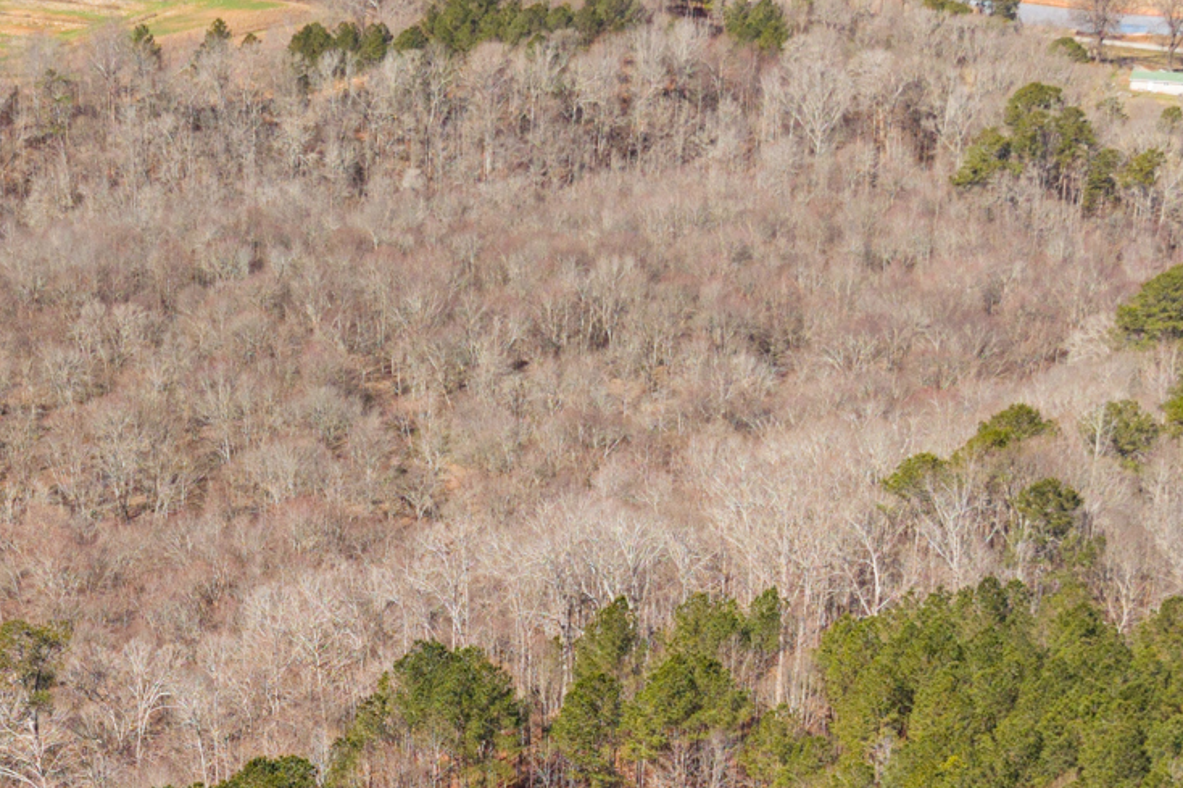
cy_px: 952
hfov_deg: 23.6
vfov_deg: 15.5
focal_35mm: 85
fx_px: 2792
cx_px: 245
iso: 130
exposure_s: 1/1500
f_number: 1.8
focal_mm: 8.67
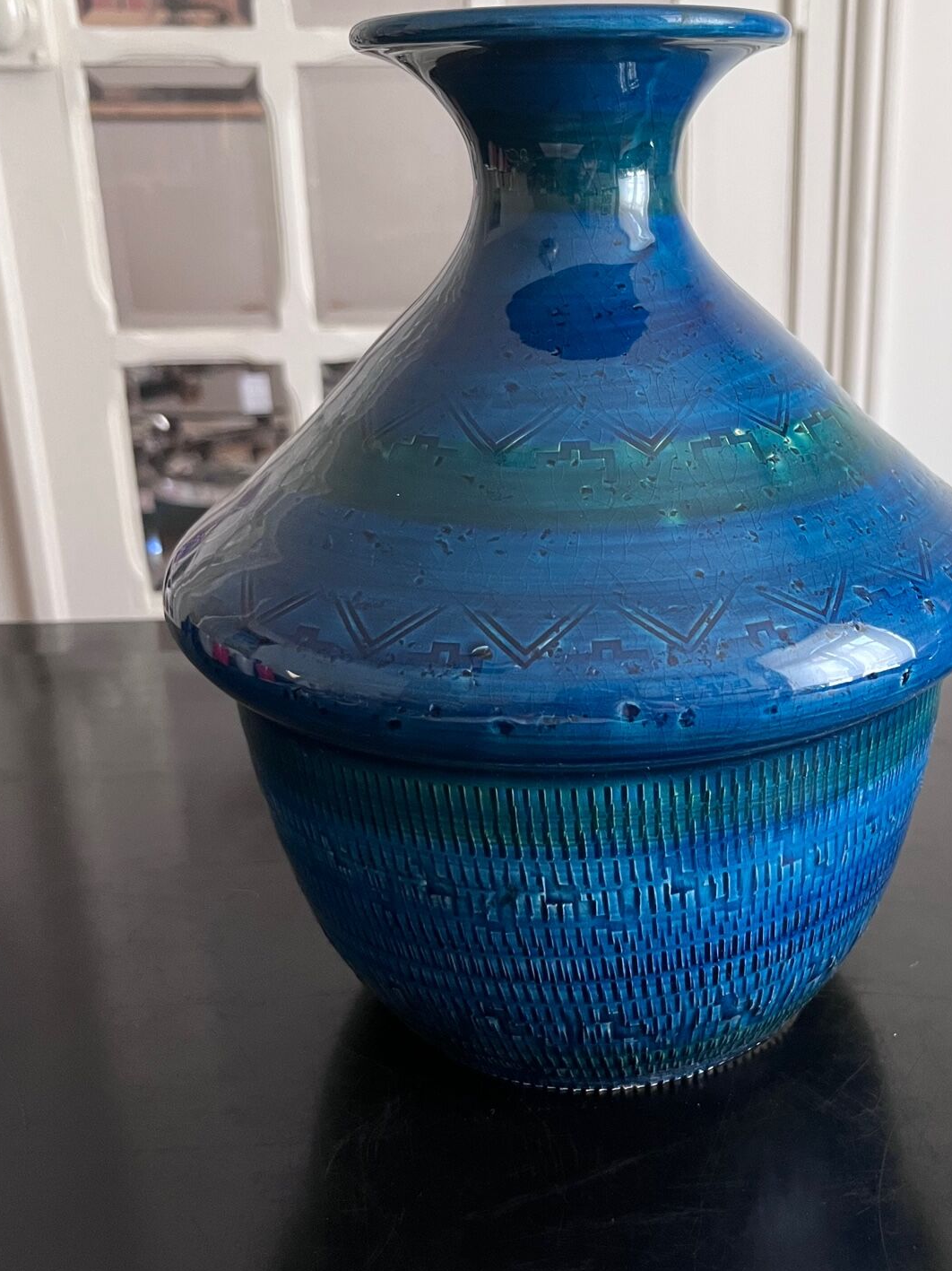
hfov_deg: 38.3
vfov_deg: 50.1
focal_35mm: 37
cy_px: 586
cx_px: 624
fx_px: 1357
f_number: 1.6
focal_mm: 5.1
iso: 200
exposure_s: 1/60
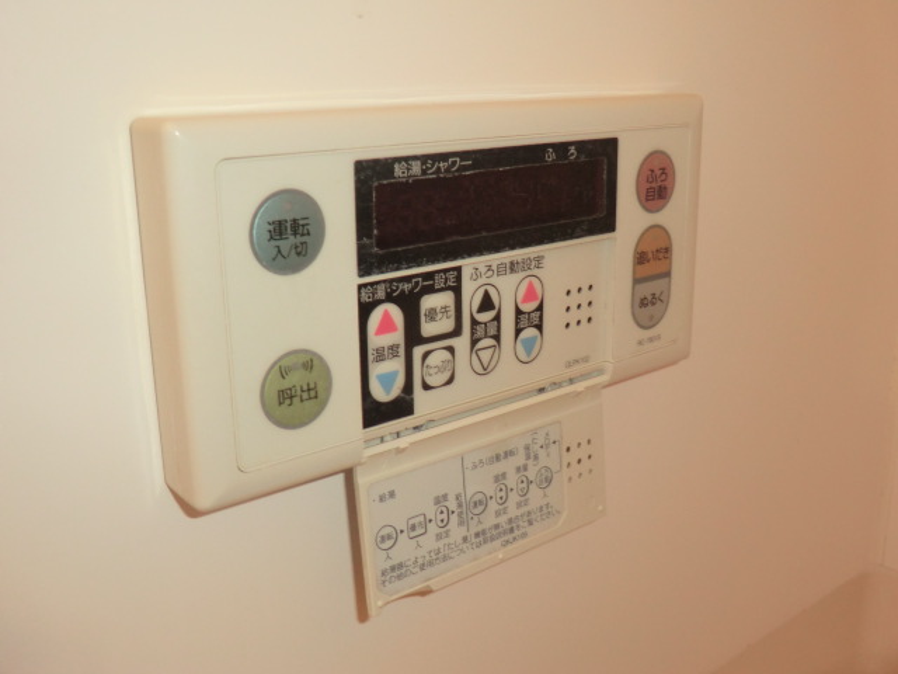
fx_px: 882
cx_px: 449
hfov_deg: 54.0
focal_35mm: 34
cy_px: 337
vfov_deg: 41.8
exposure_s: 1/30
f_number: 3.6
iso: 250
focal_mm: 6.1
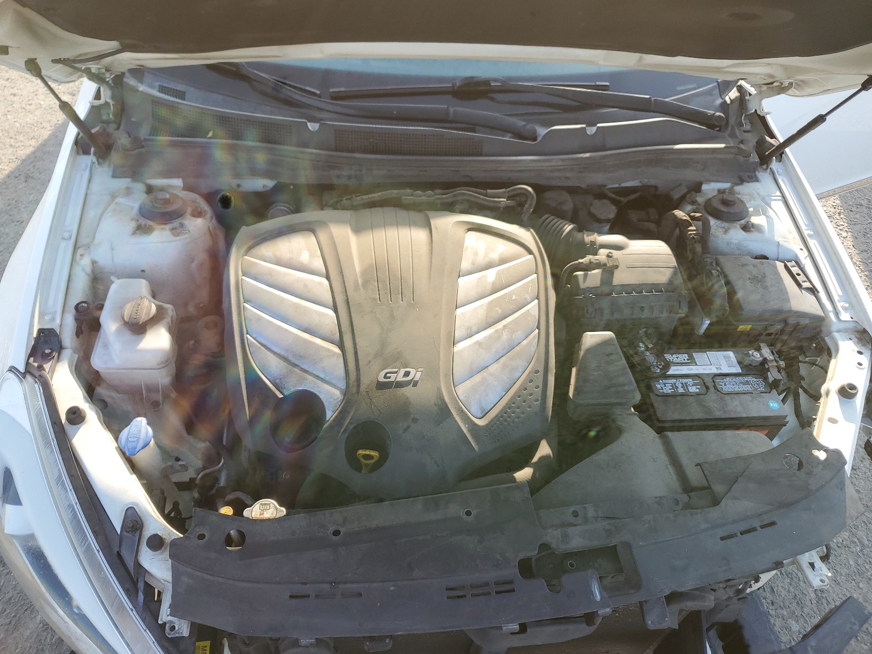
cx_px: 436
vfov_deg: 53.1
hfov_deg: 67.3
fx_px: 655
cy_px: 327
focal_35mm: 26
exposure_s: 1/500
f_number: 1.5
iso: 50
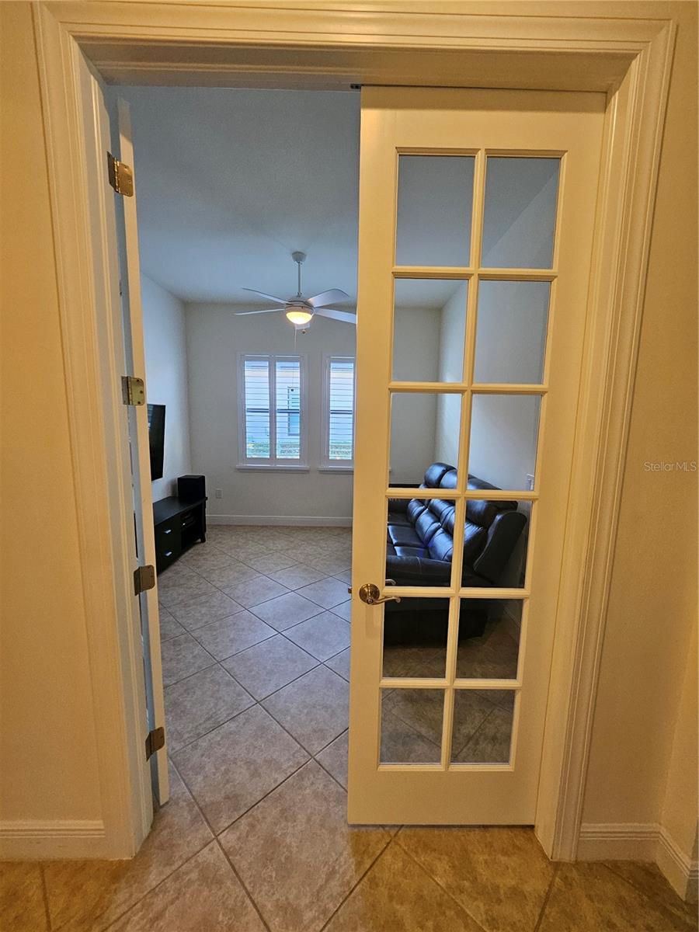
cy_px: 466
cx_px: 350
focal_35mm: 13
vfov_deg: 106.2
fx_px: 350
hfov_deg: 89.9
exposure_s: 1/60
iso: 200
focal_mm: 1.7
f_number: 2.2
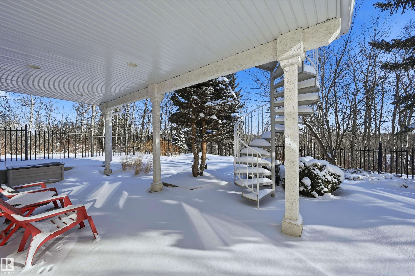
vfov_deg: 81.1
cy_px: 138
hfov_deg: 104.3
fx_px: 161
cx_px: 208
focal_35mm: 14
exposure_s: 1/800
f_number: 9
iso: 100
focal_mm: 14
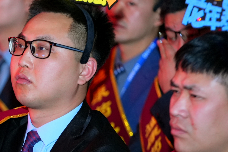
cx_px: -16
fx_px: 1862
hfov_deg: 7.0
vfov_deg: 4.7
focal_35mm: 294
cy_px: 109
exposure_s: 1/200
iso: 2000
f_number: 3.2
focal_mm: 116
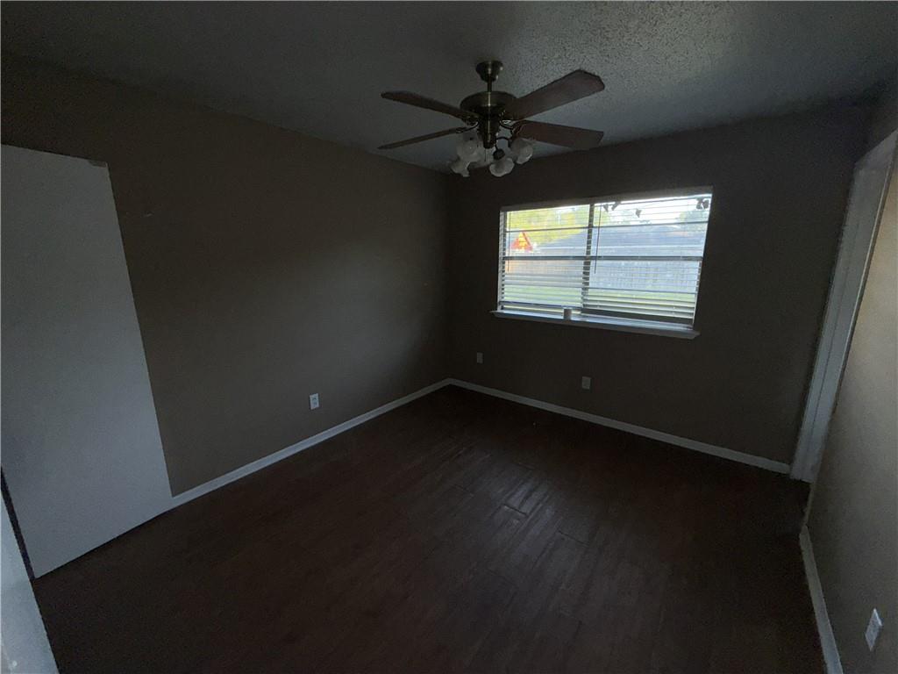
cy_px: 337
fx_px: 363
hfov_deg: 102.1
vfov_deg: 85.7
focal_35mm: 14
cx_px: 449
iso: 40
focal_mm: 2.22
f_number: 2.2
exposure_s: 1/122
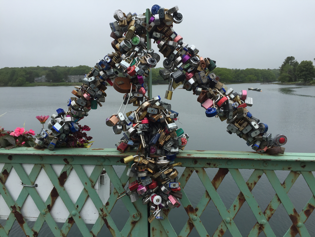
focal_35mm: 29
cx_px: 158
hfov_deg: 61.7
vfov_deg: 48.2
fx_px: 264
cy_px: 118
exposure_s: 1/1276
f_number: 2.2
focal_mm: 4.15
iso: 32
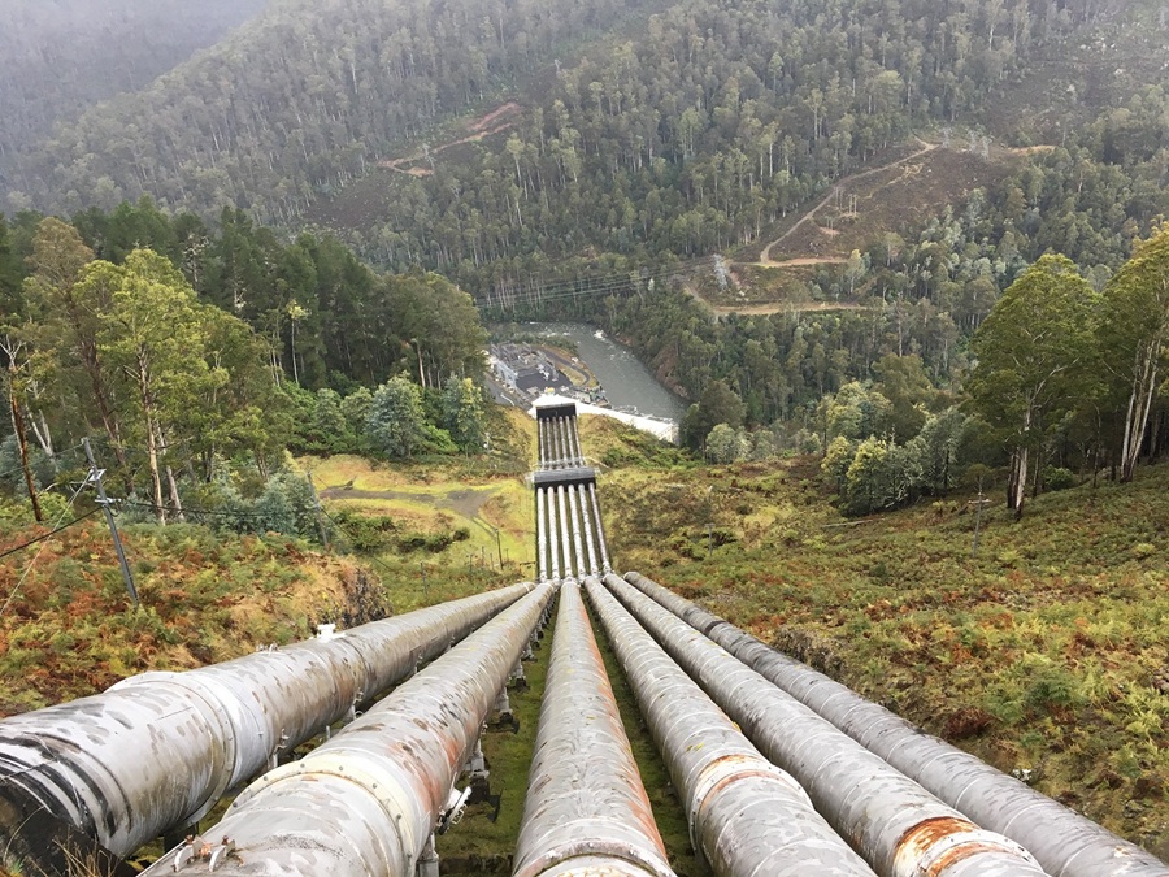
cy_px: 438
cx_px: 584
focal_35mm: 29
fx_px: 979
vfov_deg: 48.2
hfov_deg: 61.7
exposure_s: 1/33
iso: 32
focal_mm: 4.15
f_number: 2.2
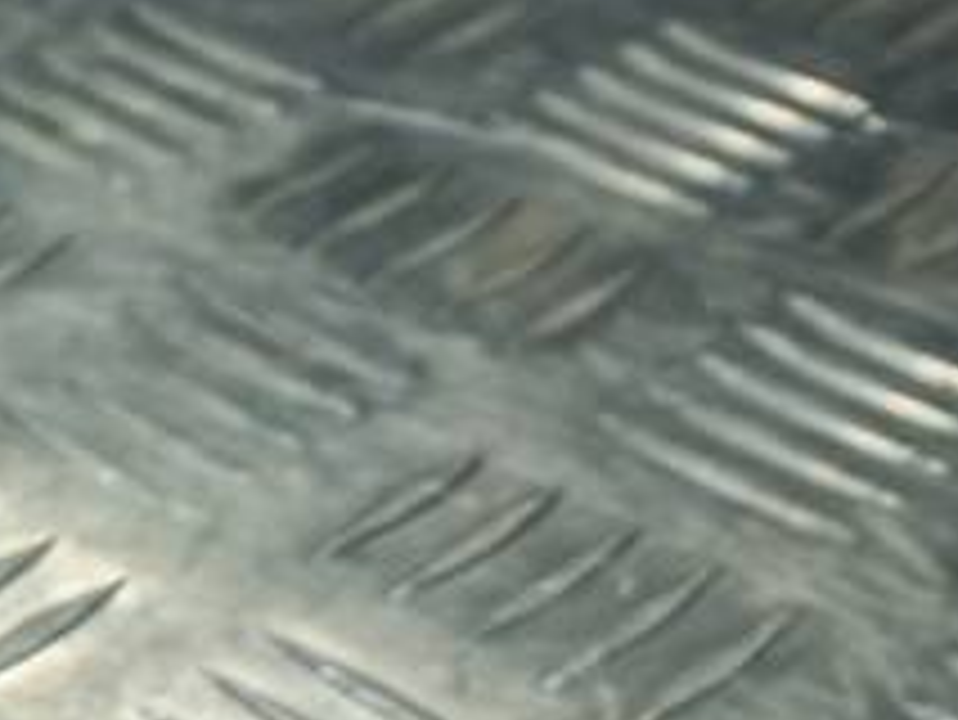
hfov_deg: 14.8
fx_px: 3323
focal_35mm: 120
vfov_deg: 11.7
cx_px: -625
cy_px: 1134
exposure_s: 1/100
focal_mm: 4.6
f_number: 1.8
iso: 40
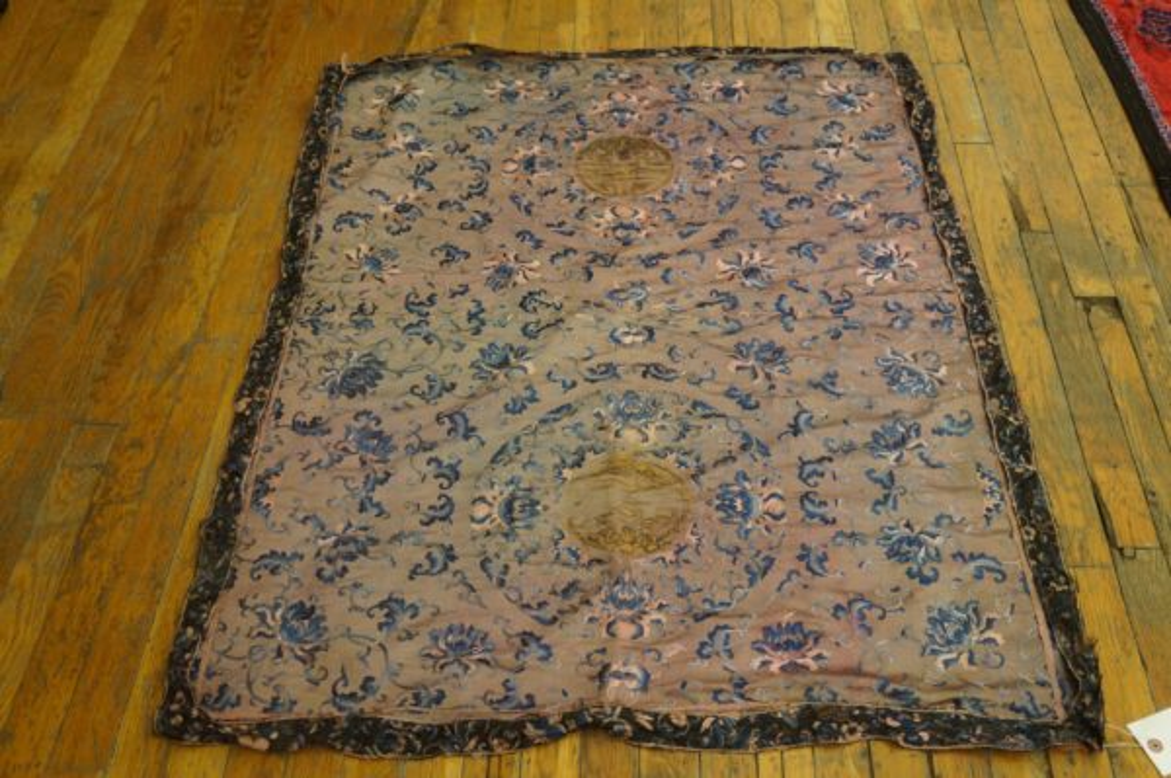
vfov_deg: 39.9
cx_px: 586
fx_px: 1073
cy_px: 389
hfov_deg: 57.3
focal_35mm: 33
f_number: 4
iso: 1000
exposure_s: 1/60
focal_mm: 22
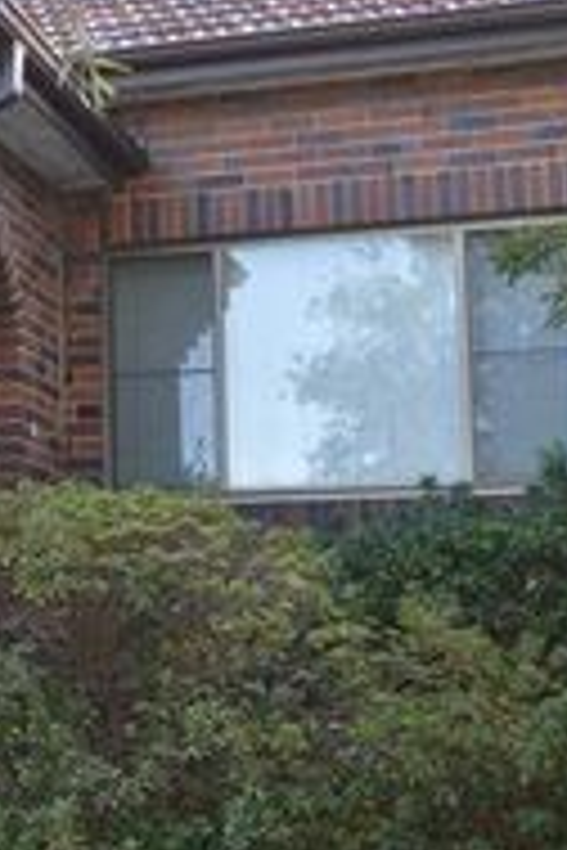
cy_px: 349
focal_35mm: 82
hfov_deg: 15.7
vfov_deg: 24.7
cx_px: -198
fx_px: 1937
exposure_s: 1/125
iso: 220
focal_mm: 22
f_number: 4
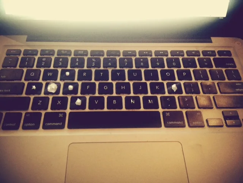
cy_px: 92
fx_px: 246
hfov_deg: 52.6
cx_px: 122
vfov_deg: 40.7
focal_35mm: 35
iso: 320
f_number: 2.4
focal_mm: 4.28
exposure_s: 1/20
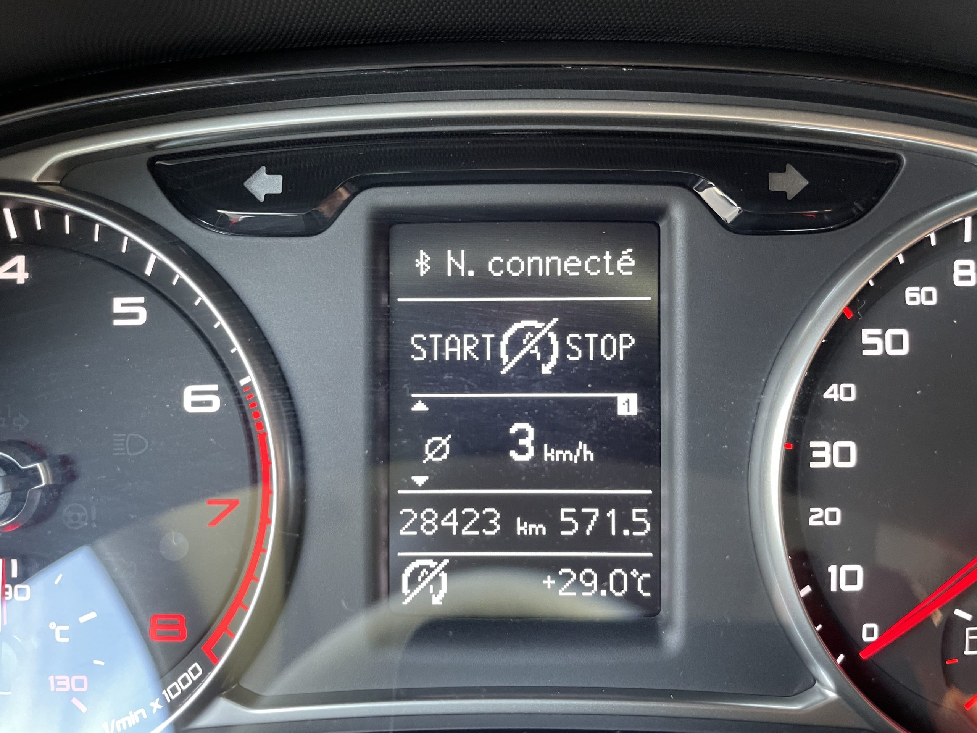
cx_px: 488
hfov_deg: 67.3
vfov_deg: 53.1
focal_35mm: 26
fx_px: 734
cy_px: 366
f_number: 1.6
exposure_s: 1/41
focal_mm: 4.2
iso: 320
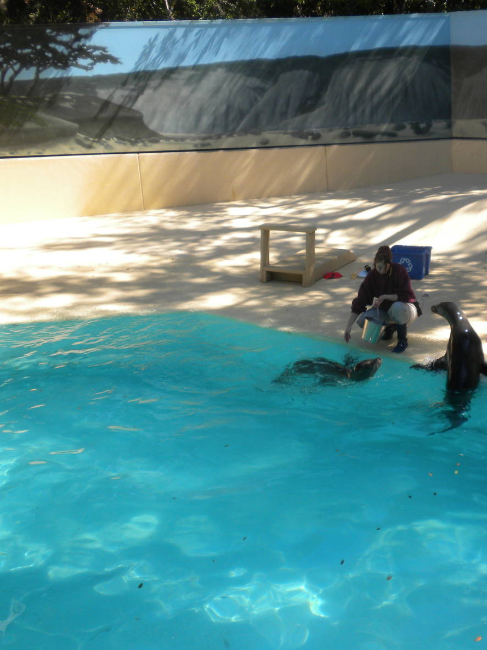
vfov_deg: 38.2
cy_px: 329
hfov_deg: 28.6
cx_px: 378
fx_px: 938
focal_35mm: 50
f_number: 3.5
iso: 64
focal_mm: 6.6
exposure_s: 1/437
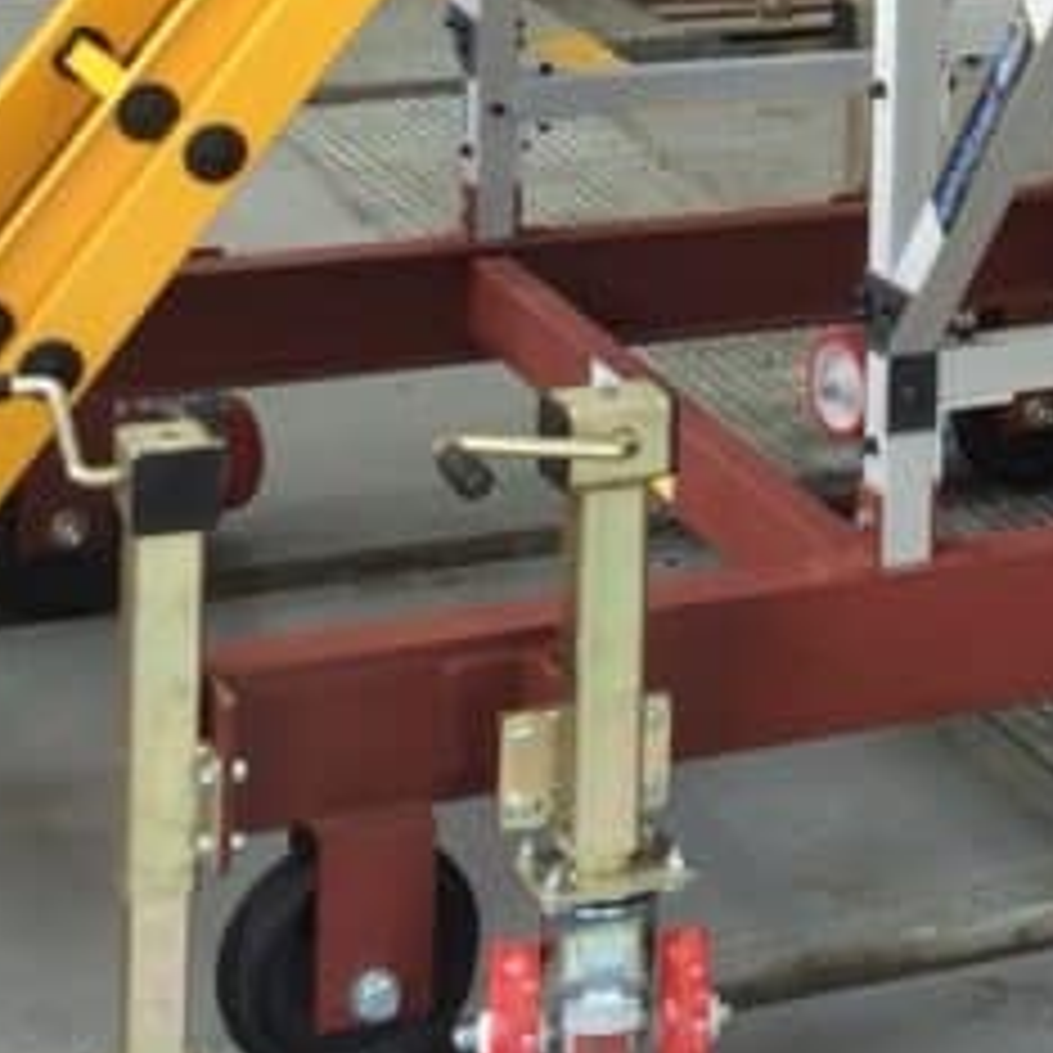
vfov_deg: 14.3
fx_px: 3992
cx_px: 1656
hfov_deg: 13.9
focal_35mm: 116
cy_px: -405
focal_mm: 4.12
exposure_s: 1/100
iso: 50
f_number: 2.2
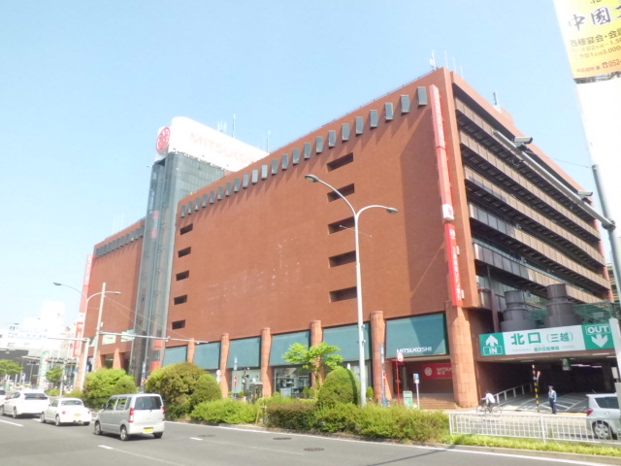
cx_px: 310
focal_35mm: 26
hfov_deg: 67.3
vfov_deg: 53.1
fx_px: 466
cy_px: 233
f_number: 7.9
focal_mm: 4.7
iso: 200
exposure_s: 1/200
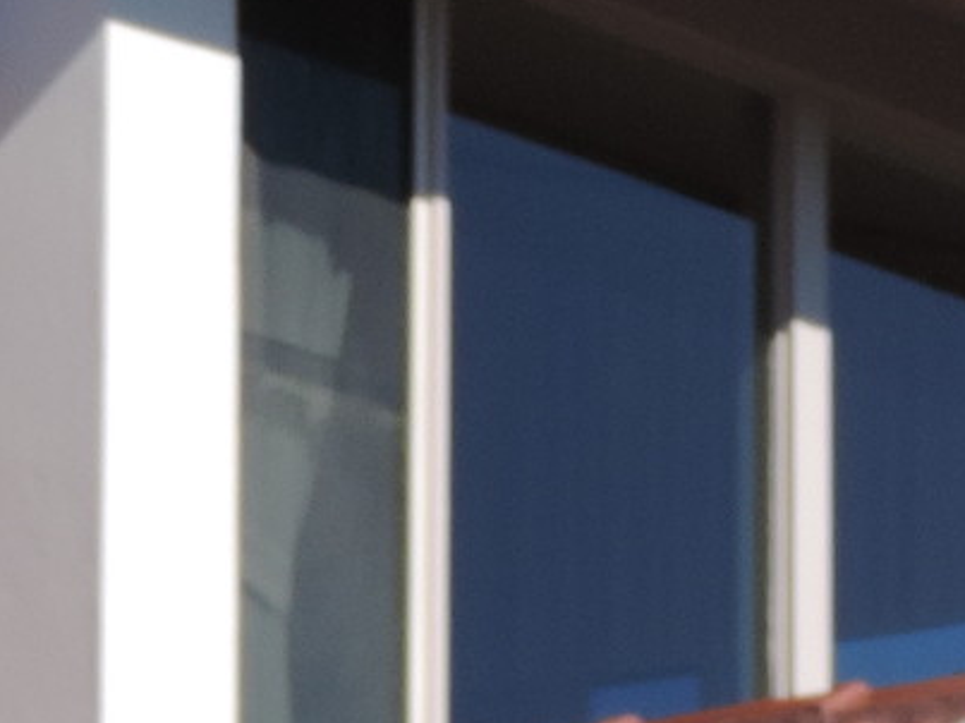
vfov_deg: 4.3
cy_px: 1136
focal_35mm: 341
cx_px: 1149
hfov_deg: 5.8
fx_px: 9503
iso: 80
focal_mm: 9.8
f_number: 3.7
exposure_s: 1/640
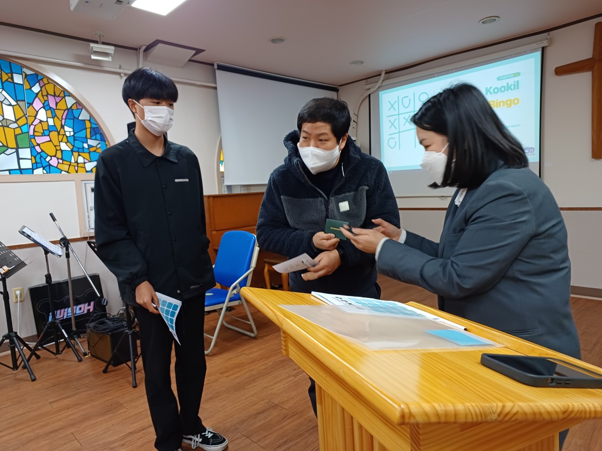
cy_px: 226
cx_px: 301
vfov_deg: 58.9
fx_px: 400
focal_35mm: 23
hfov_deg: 73.9
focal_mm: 5.06
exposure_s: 1/40
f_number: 1.8
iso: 200
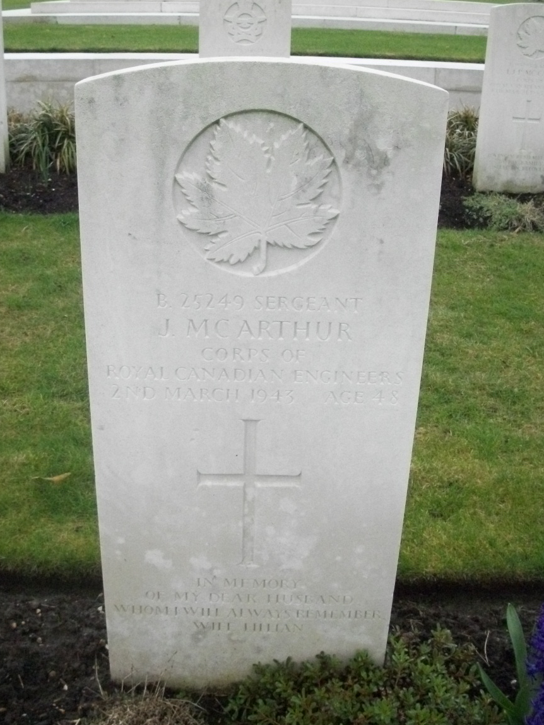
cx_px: 267
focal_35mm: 39
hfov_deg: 36.8
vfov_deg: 47.9
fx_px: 817
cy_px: 360
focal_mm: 6.3
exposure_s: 1/500
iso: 486
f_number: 3.1
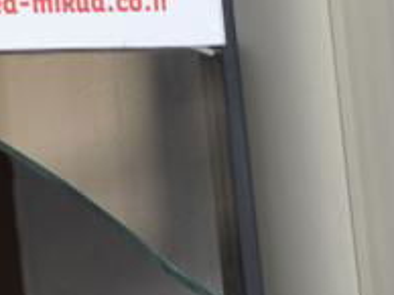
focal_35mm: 852
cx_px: -362
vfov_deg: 1.7
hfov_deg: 2.3
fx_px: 9685
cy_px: -334
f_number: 5.6
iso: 200
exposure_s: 1/125
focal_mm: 112
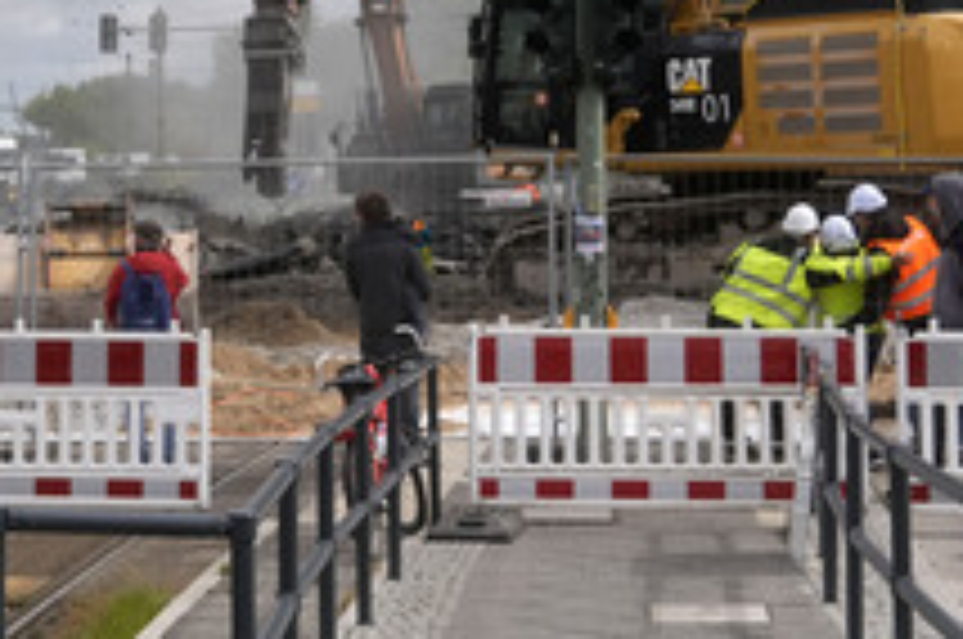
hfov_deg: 21.3
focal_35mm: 95
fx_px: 2537
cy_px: 32
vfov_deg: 14.2
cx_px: 223
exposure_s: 1/2500
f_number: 6.3
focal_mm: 30
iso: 640
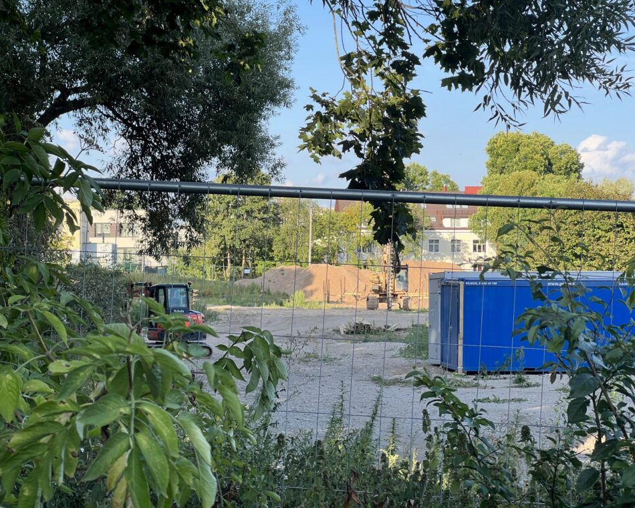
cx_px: 326
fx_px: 1522
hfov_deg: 23.6
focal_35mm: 81
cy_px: 255
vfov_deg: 18.9
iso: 32
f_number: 2.8
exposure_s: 1/172
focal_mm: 9
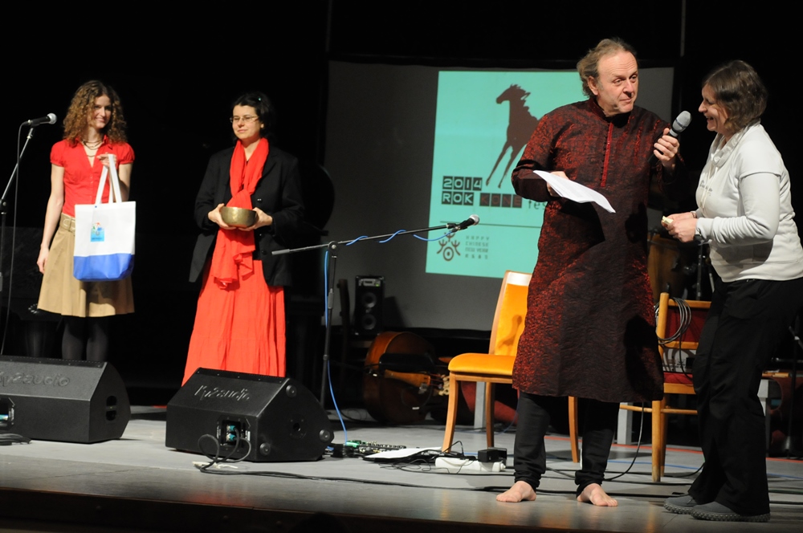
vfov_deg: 11.4
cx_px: 402
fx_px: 2673
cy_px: 266
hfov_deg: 17.1
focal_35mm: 120
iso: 1600
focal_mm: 80
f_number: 4
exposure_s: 1/125
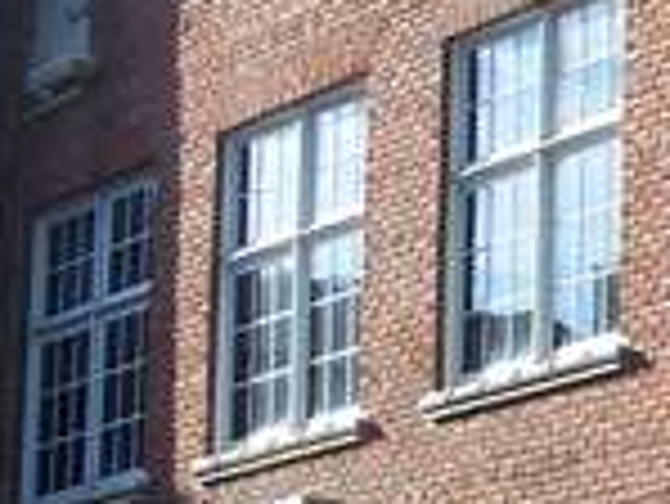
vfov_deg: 7.5
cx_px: 958
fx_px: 3835
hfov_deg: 9.7
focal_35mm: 198
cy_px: 472
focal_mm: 7.8
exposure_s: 1/320
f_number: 2.8
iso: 64
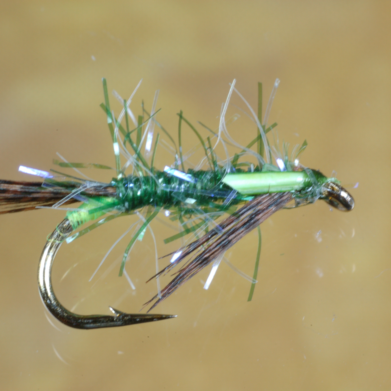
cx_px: 165
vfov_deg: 12.9
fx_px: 1725
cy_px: 196
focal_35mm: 135
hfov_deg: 12.9
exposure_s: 1/2.5
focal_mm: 70
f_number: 22
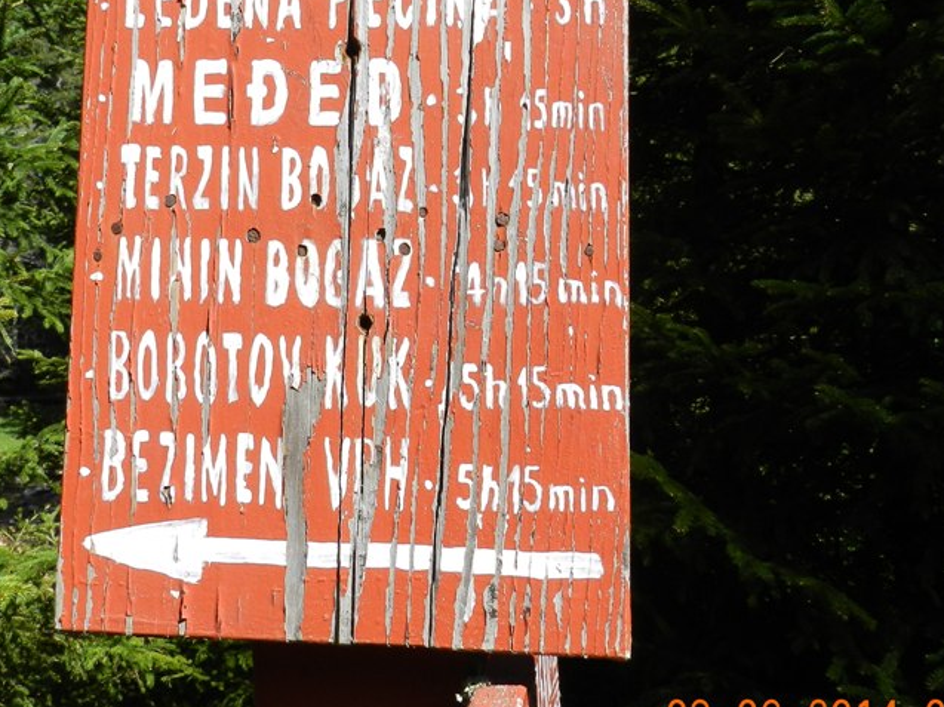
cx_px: 373
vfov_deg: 38.4
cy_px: 267
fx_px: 1008
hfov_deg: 49.8
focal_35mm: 37
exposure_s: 1/640
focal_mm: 4
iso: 160
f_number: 4
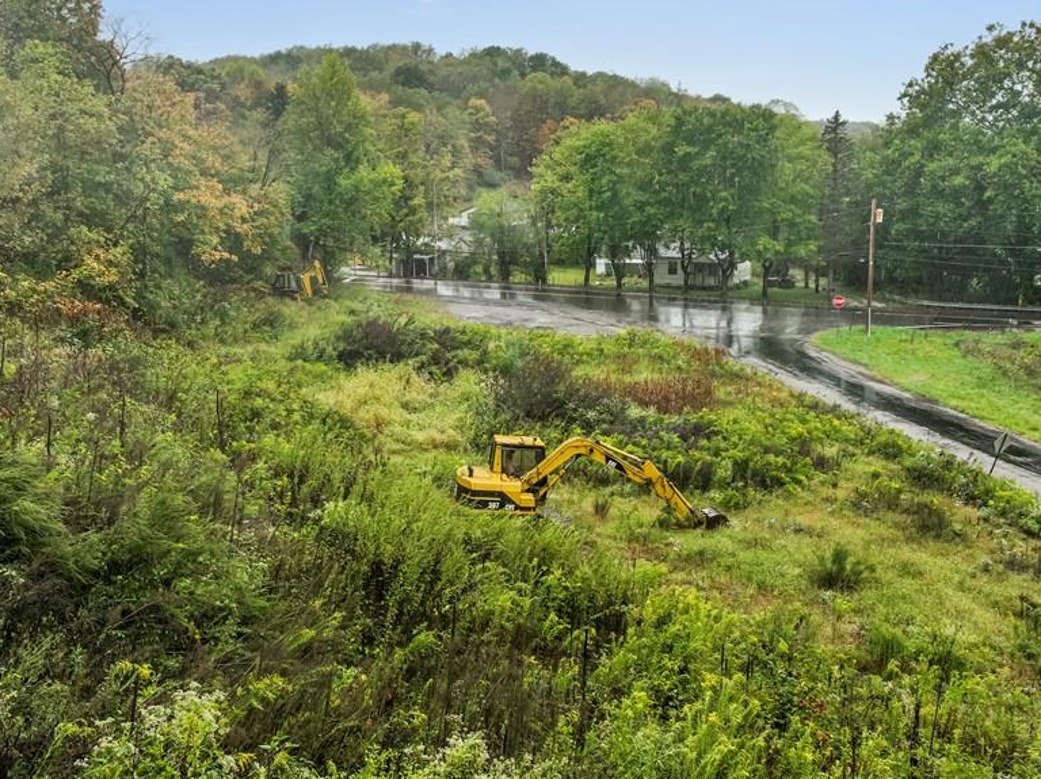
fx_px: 962
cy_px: 278
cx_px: 560
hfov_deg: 56.8
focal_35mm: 32
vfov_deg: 43.7
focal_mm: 12.29
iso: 160
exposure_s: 1/500
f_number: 2.8
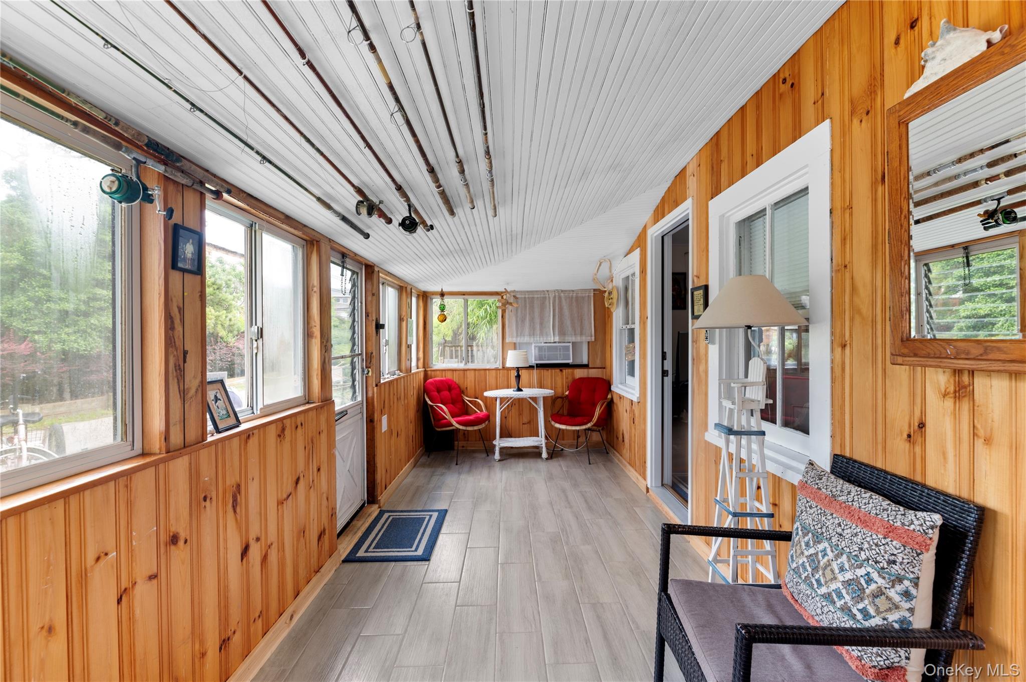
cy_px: 341
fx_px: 427
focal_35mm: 15
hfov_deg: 100.4
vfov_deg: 77.2
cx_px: 513
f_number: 7.1
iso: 320
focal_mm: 15
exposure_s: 1/13
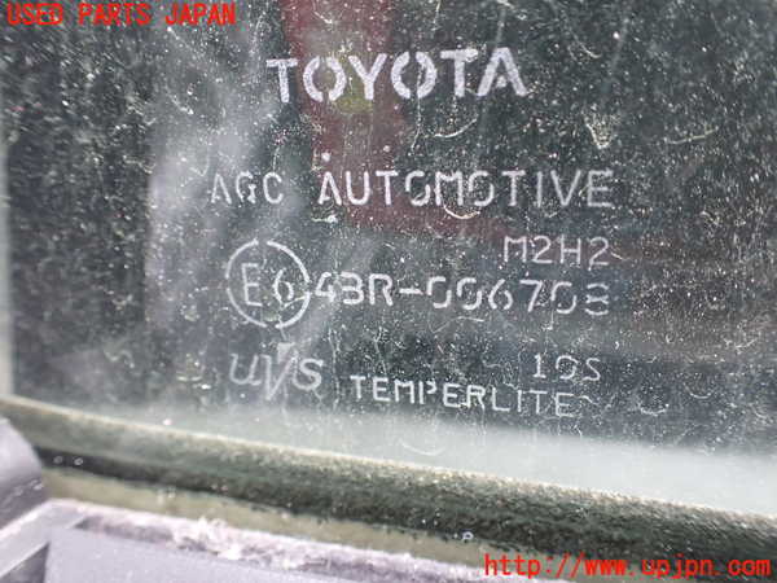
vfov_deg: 46.8
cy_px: 292
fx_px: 673
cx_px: 388
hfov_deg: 60.0
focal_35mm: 30
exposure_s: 1/80
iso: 800
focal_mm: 5.4
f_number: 2.3
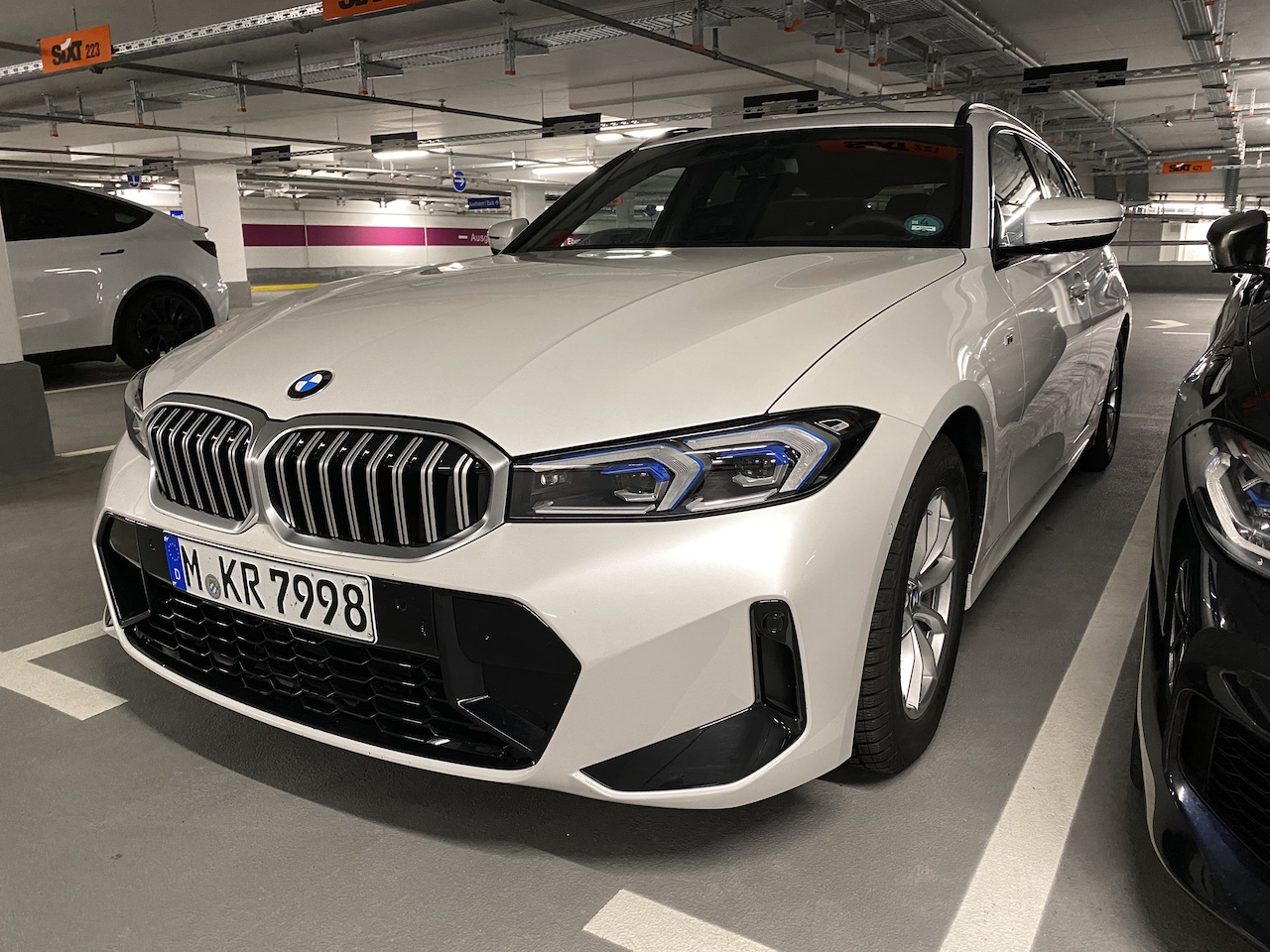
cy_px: 476
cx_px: 635
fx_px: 954
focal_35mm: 26
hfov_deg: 67.3
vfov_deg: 53.1
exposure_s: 1/50
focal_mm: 4.25
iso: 200
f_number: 1.8
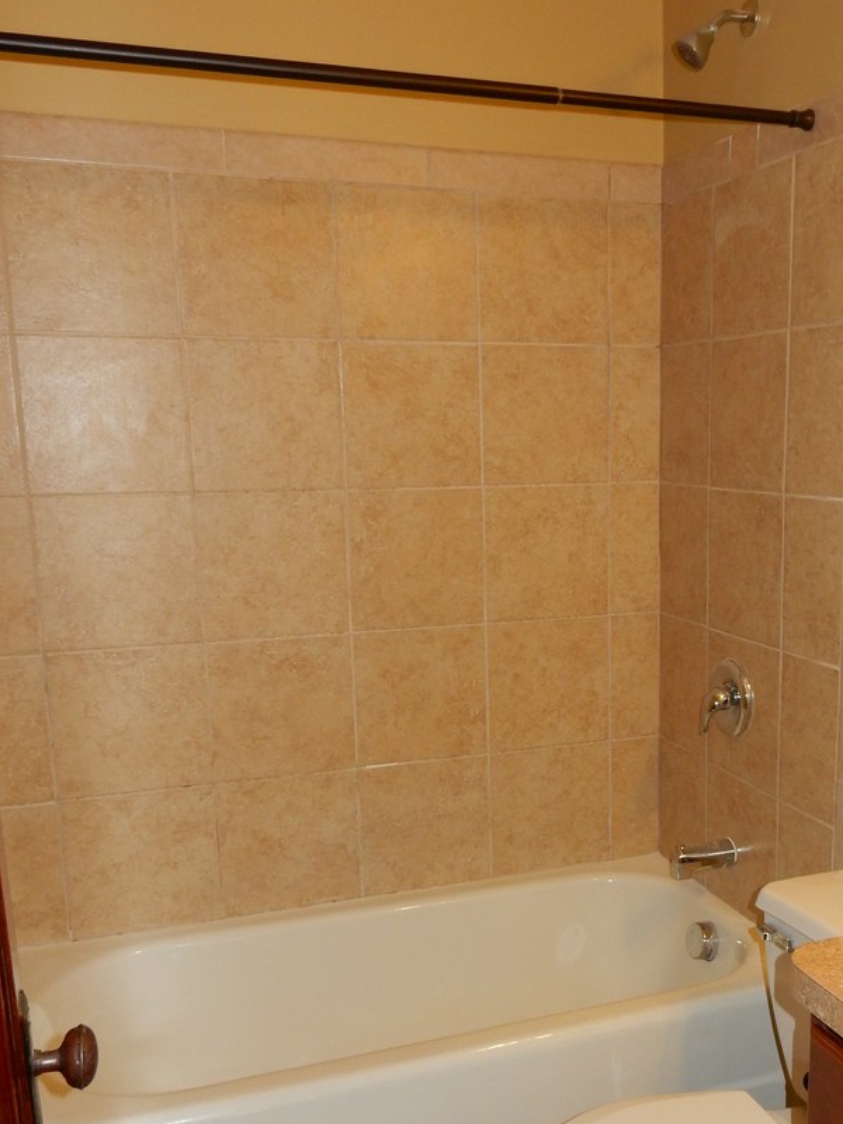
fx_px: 1169
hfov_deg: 39.0
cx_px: 586
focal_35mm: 36
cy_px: 690
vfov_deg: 50.9
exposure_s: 1/30
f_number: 3.7
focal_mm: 4.5
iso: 200
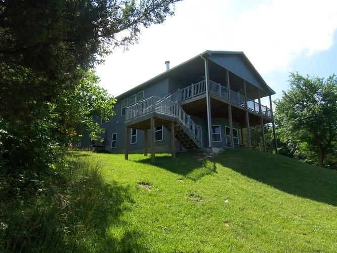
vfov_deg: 58.9
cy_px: 126
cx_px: 168
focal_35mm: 23
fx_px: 224
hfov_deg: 73.9
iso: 64
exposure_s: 1/160
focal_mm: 3.8
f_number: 5.6
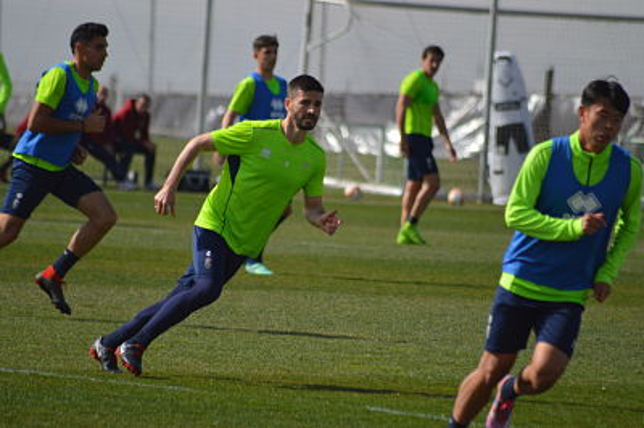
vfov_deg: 3.0
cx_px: 322
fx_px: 8043
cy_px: 214
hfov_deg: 4.6
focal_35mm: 450
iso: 360
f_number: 5.6
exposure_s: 1/2000
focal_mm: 300
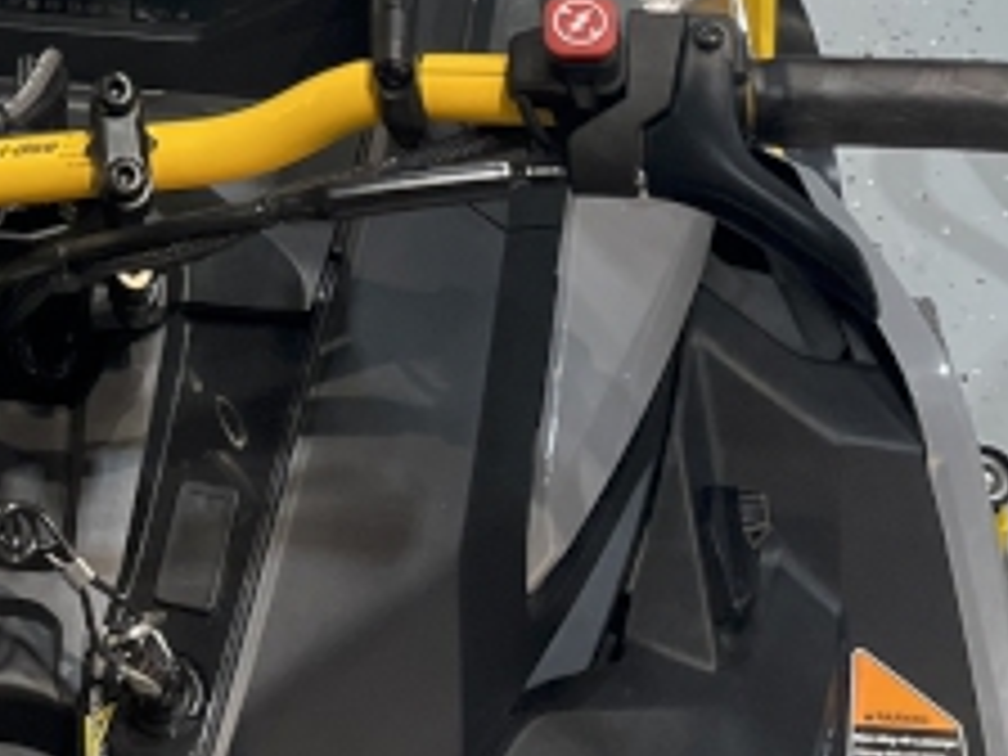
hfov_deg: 20.3
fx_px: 2708
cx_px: -36
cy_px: -342
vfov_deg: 14.9
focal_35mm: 93
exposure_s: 1/120
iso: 100
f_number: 1.6
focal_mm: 4.2
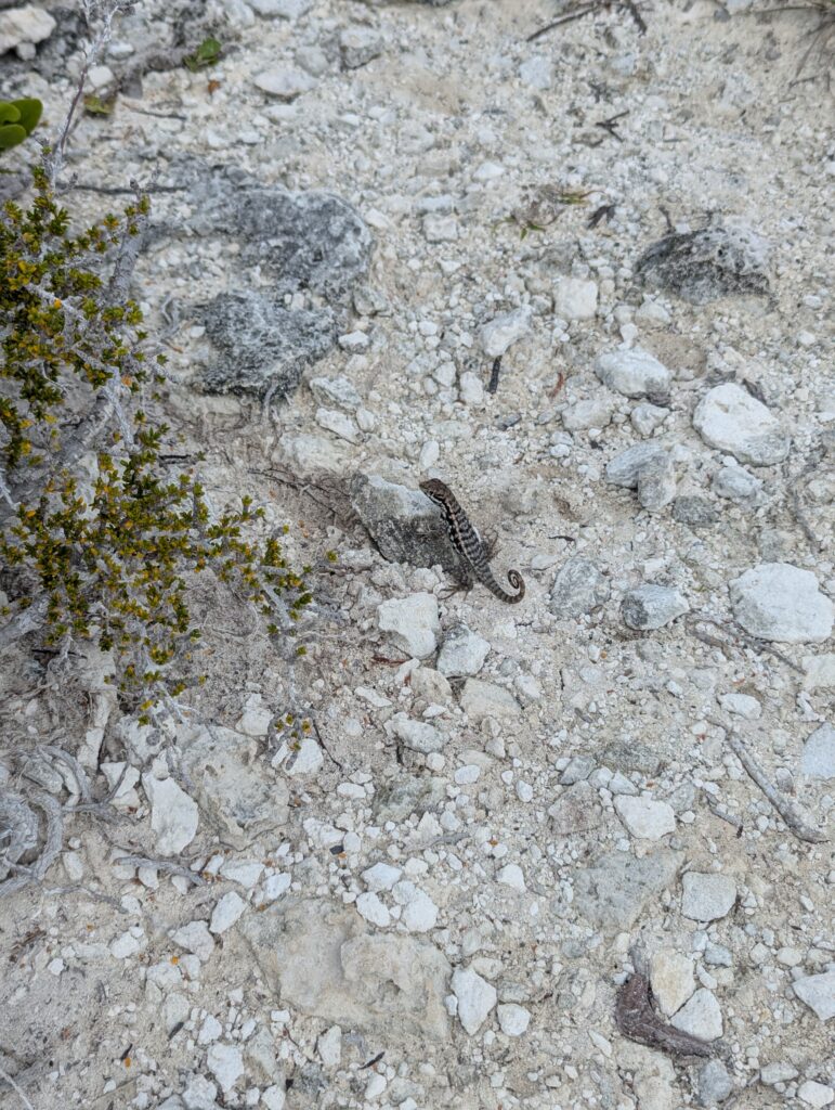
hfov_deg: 30.3
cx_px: 418
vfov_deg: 39.6
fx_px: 1540
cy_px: 555
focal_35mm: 48
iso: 55
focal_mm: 6.81
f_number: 1.85
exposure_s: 1/2169
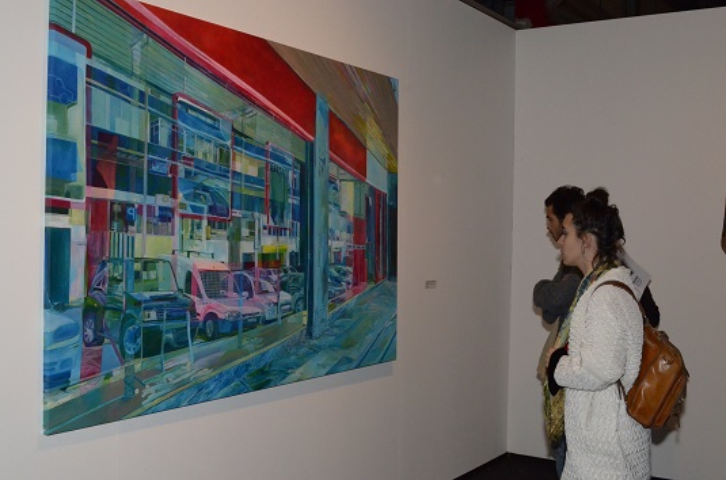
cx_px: 372
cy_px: 245
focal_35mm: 40
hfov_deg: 48.6
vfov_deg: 33.2
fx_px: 805
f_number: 10
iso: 3200
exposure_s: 1/100
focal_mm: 24
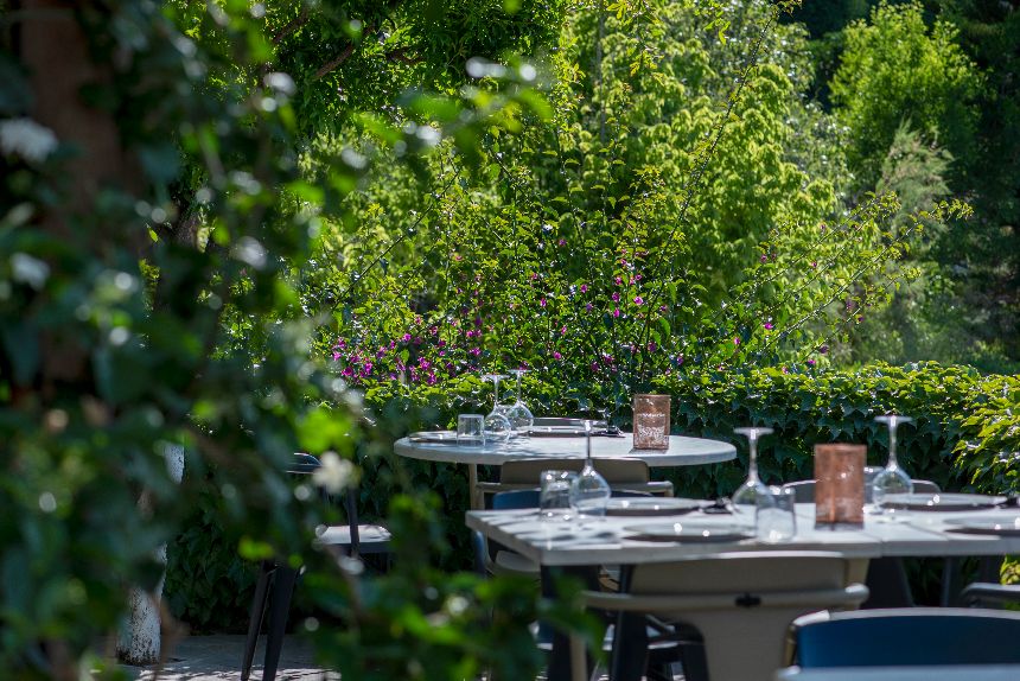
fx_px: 2976
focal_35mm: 105
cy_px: 340
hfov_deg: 19.4
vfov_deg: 13.1
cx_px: 510
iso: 100
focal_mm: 105
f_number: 5.6
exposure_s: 1/400
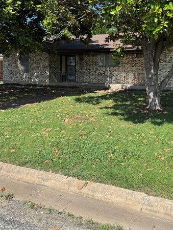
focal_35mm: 34
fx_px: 227
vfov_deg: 53.0
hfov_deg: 41.0
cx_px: 121
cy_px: 78
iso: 80
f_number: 1.78
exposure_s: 1/2331
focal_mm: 6.76
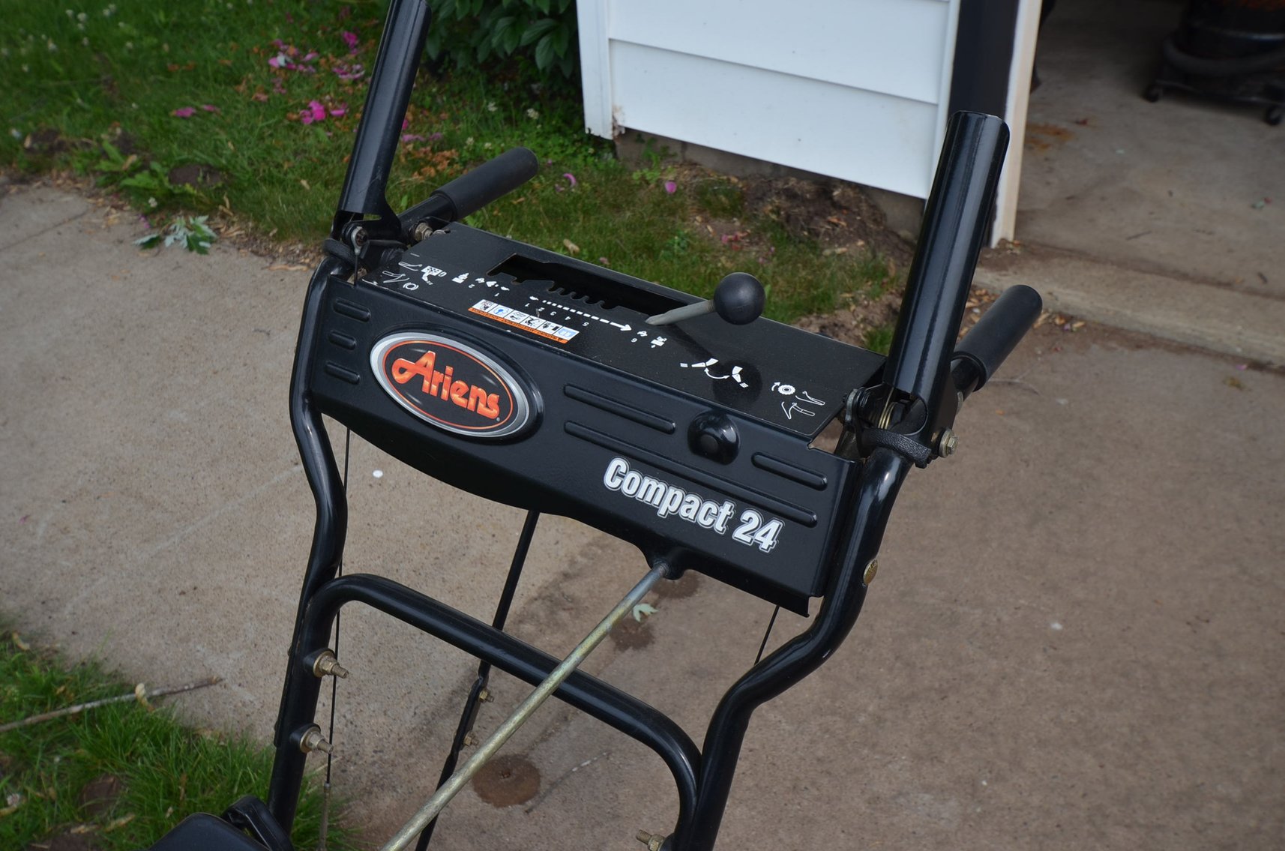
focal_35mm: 36
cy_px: 426
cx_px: 642
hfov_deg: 53.2
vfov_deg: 36.7
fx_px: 1282
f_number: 8
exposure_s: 1/250
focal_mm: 24
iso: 180
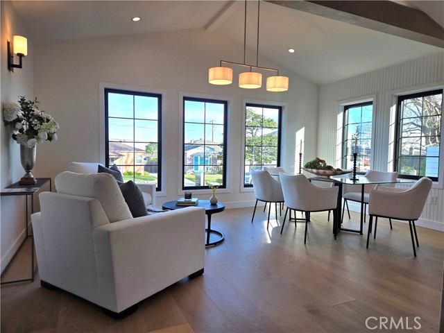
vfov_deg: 58.9
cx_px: 222
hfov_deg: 73.9
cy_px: 166
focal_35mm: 23
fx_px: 295
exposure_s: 1/250
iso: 25
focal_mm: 5.4
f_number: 1.8
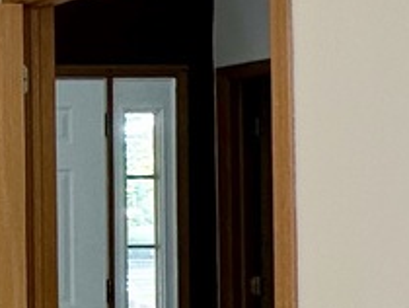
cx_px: -614
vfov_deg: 15.4
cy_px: 218
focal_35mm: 96
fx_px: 1136
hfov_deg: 13.6
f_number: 2.2
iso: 64
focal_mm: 2.22
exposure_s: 1/120
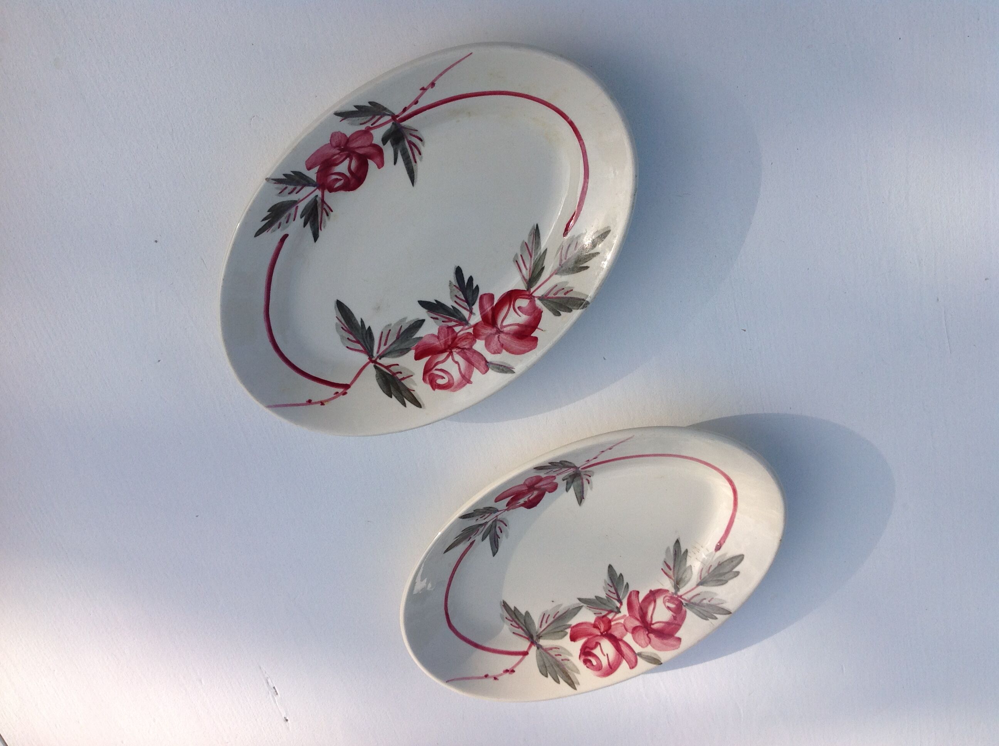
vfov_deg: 40.6
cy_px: 373
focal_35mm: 35
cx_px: 500
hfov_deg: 52.7
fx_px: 1009
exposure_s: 1/2016
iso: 50
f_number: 2.4
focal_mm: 4.28
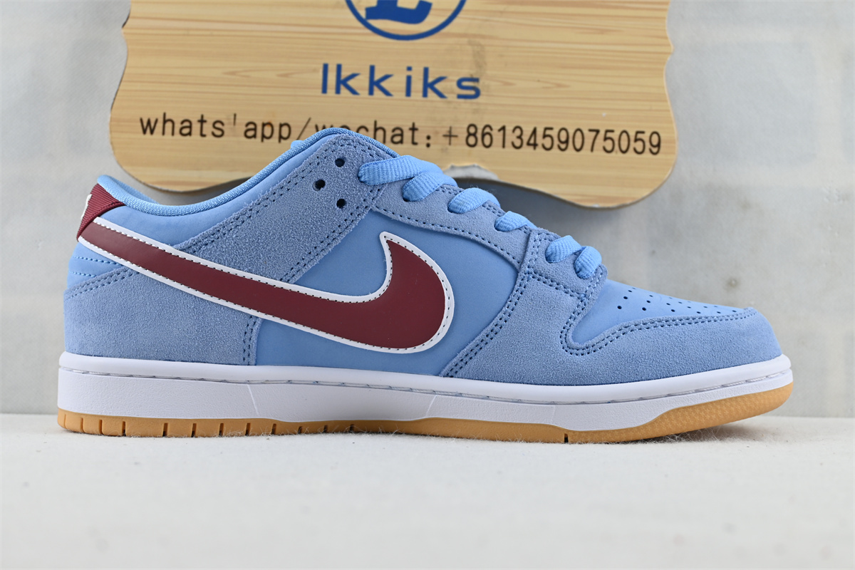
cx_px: 428
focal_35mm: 49
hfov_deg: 40.5
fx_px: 1158
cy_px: 285
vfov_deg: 27.7
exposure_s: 1/50
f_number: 5
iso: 100
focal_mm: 32.5
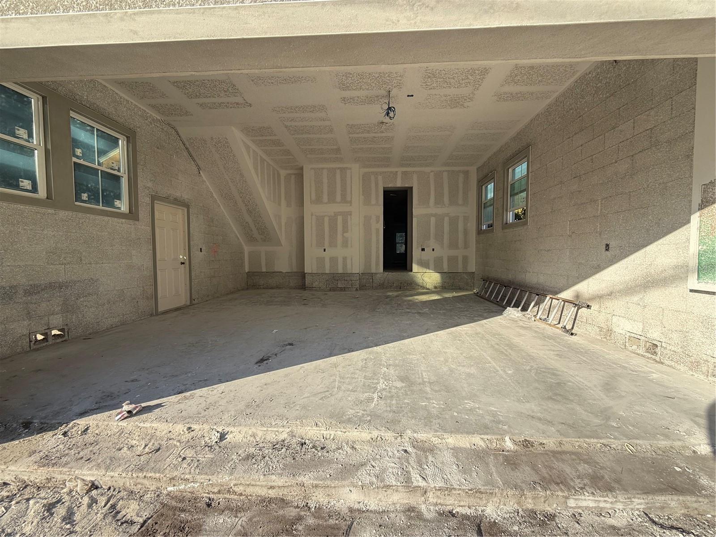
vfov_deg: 85.7
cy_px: 268
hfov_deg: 102.1
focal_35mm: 14
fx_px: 290
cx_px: 358
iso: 50
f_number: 2.2
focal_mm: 2.22
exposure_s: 1/726
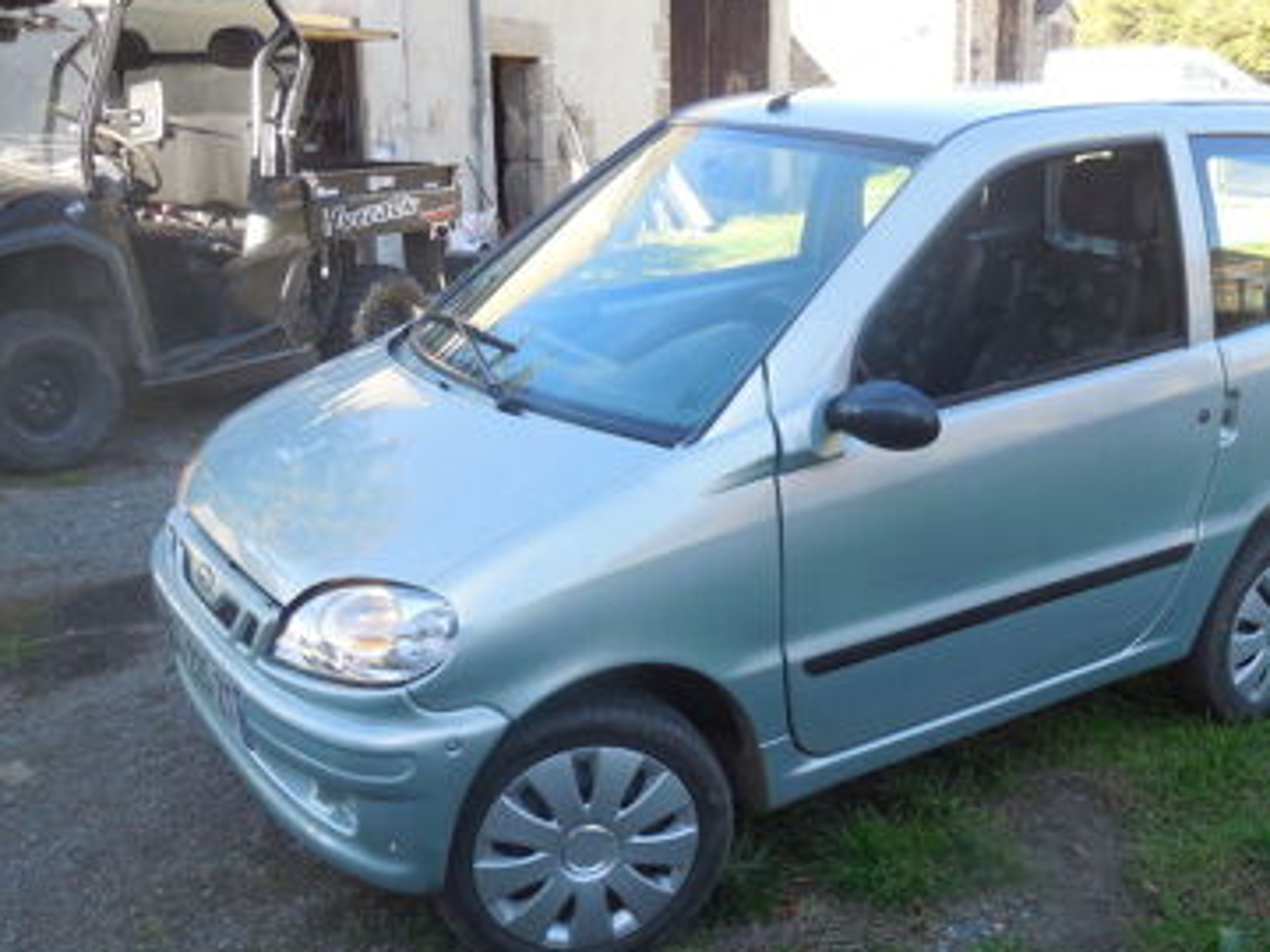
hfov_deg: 46.3
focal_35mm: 40
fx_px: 1468
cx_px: 811
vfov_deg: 35.9
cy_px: 536
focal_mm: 5.3
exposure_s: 1/200
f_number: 3.2
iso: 125
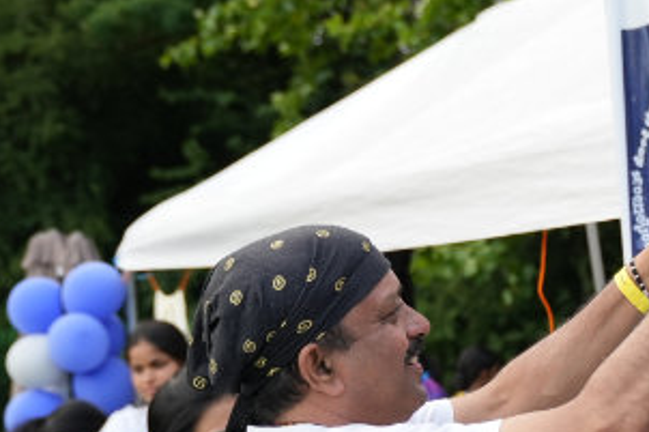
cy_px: 420
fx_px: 1935
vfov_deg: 12.6
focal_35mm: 107
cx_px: 651
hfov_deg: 18.5
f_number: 2.8
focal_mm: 31.7
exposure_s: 1/800
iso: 250
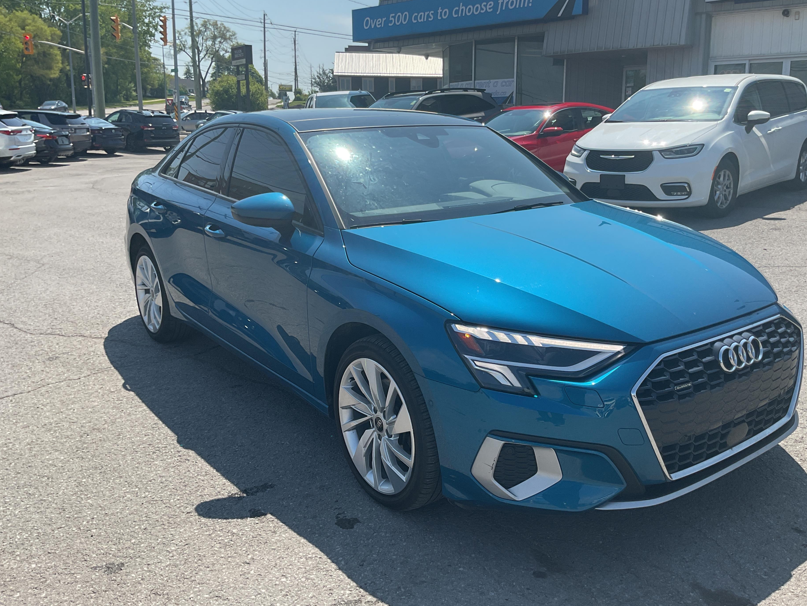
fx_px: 746
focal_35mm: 32
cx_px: 445
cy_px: 275
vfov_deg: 44.1
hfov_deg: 56.7
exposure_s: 1/1912
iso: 16
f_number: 1.8
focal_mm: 3
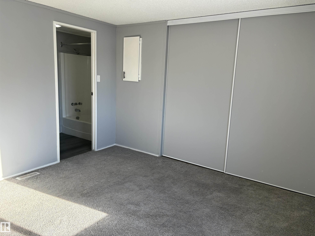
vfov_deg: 53.1
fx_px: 237
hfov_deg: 67.3
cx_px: 158
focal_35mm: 26
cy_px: 118
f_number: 1.6
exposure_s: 1/255
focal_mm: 5.96
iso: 64
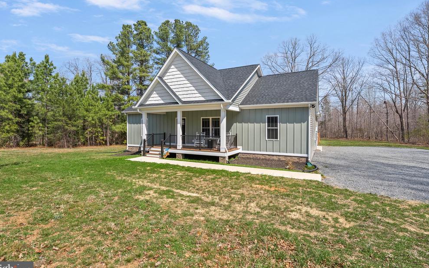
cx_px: 208
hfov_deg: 91.1
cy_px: 128
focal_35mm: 18
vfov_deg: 65.0
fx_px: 210
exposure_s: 1/500
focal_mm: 17
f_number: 8
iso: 800
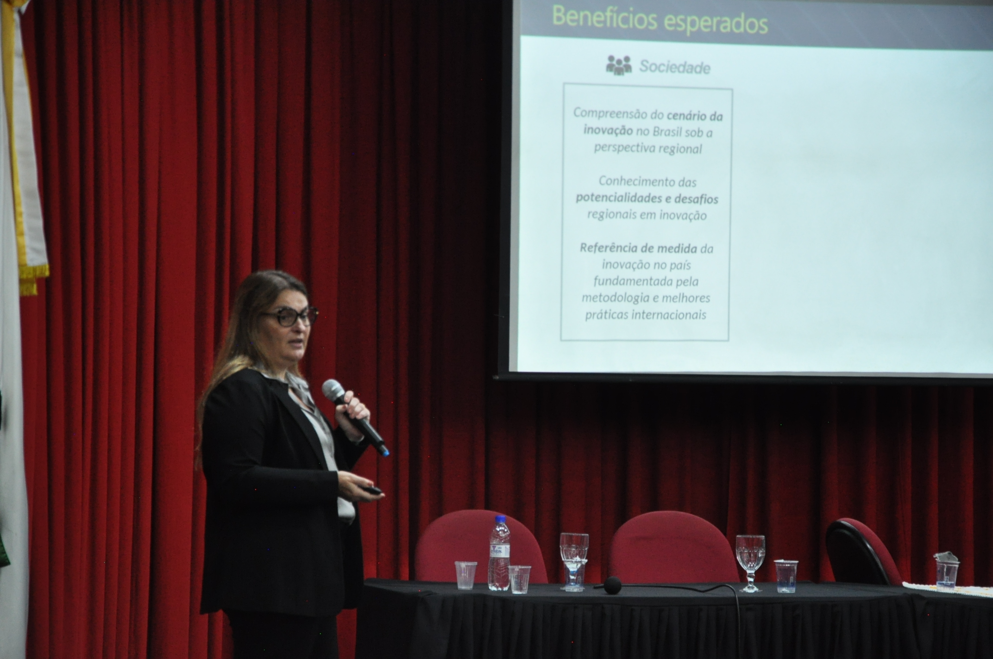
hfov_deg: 17.1
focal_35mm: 120
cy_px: 330
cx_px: 496
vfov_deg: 11.4
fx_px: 3306
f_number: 6.3
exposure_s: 1/50
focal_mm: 80
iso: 1250
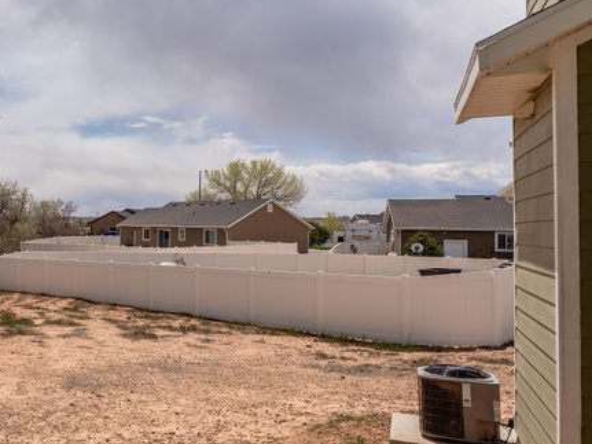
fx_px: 547
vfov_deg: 42.9
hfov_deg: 44.6
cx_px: -45
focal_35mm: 32
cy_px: 329
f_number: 7.1
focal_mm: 14
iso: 320
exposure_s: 1/2500
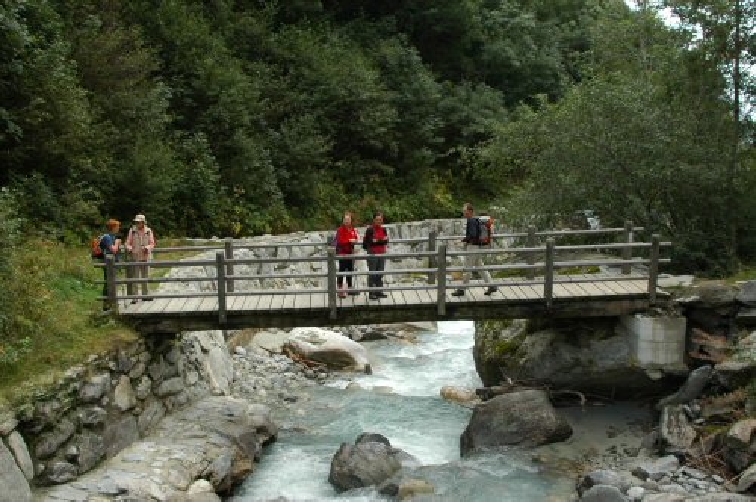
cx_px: 378
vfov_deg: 31.8
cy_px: 251
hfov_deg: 46.5
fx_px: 881
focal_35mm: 42
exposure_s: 1/160
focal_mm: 28
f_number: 6.3
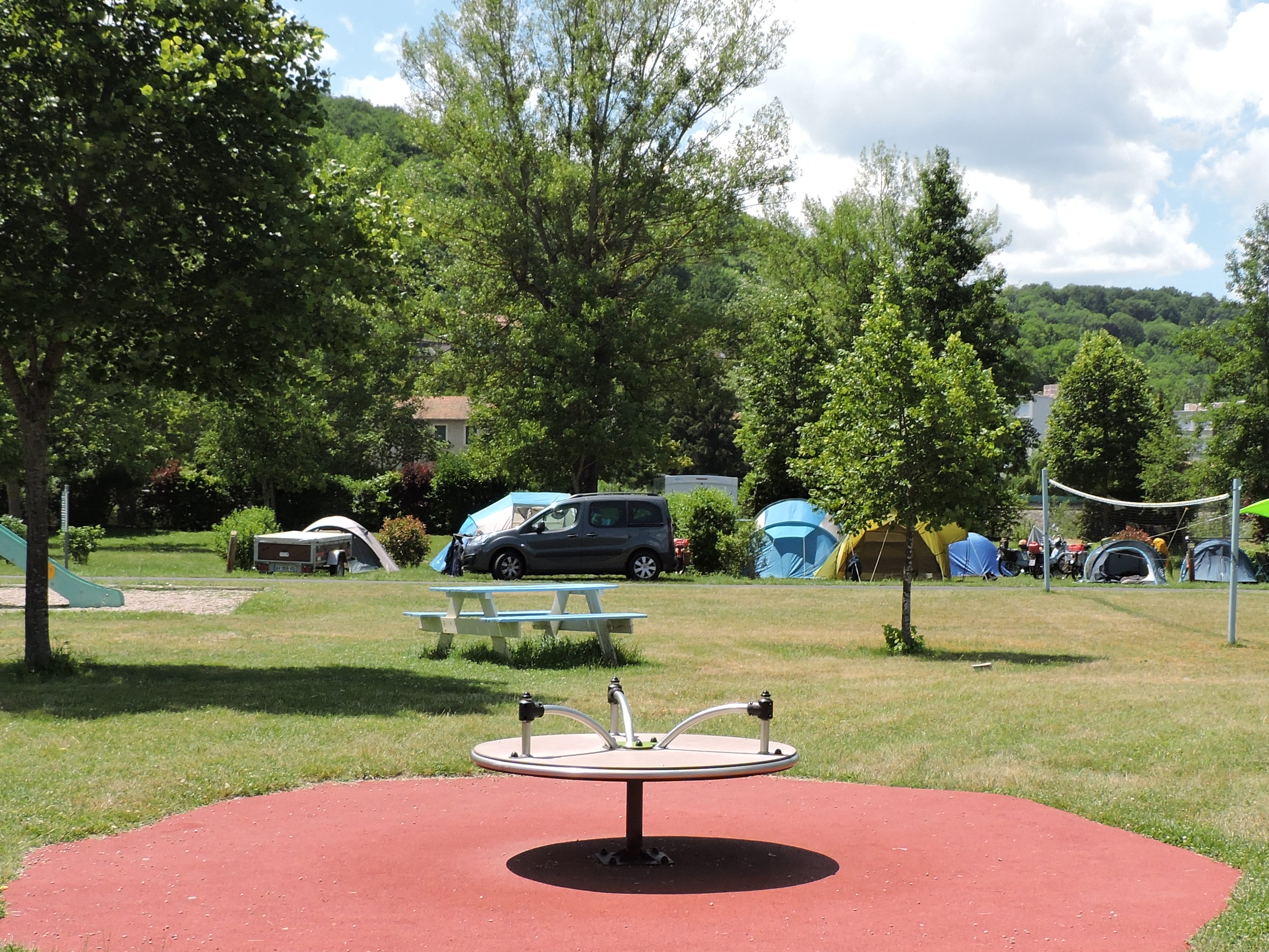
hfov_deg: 33.7
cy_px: 515
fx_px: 2090
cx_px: 721
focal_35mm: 57
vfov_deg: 25.7
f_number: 3.2
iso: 100
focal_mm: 5.9
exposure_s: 1/800
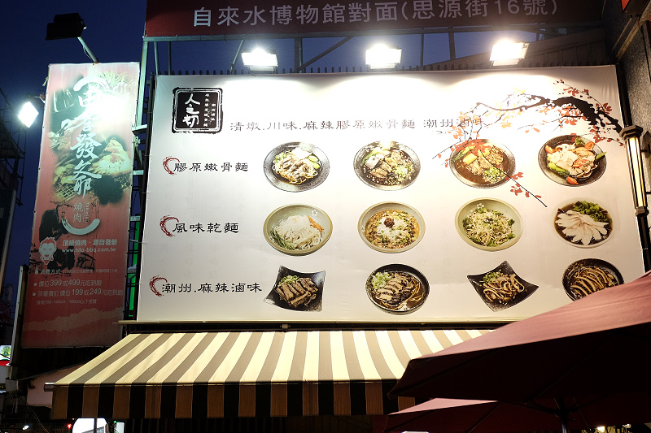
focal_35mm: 36
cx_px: 326
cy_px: 216
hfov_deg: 53.1
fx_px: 651
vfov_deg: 36.9
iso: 800
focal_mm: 24
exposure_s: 1/17
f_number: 4
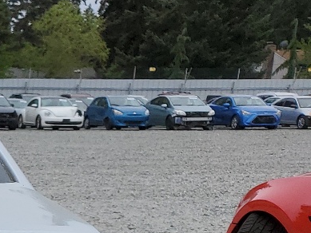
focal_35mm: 107
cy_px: 400
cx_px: -327
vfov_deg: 12.8
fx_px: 962
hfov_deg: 14.8
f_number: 1.5
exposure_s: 1/2000
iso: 50
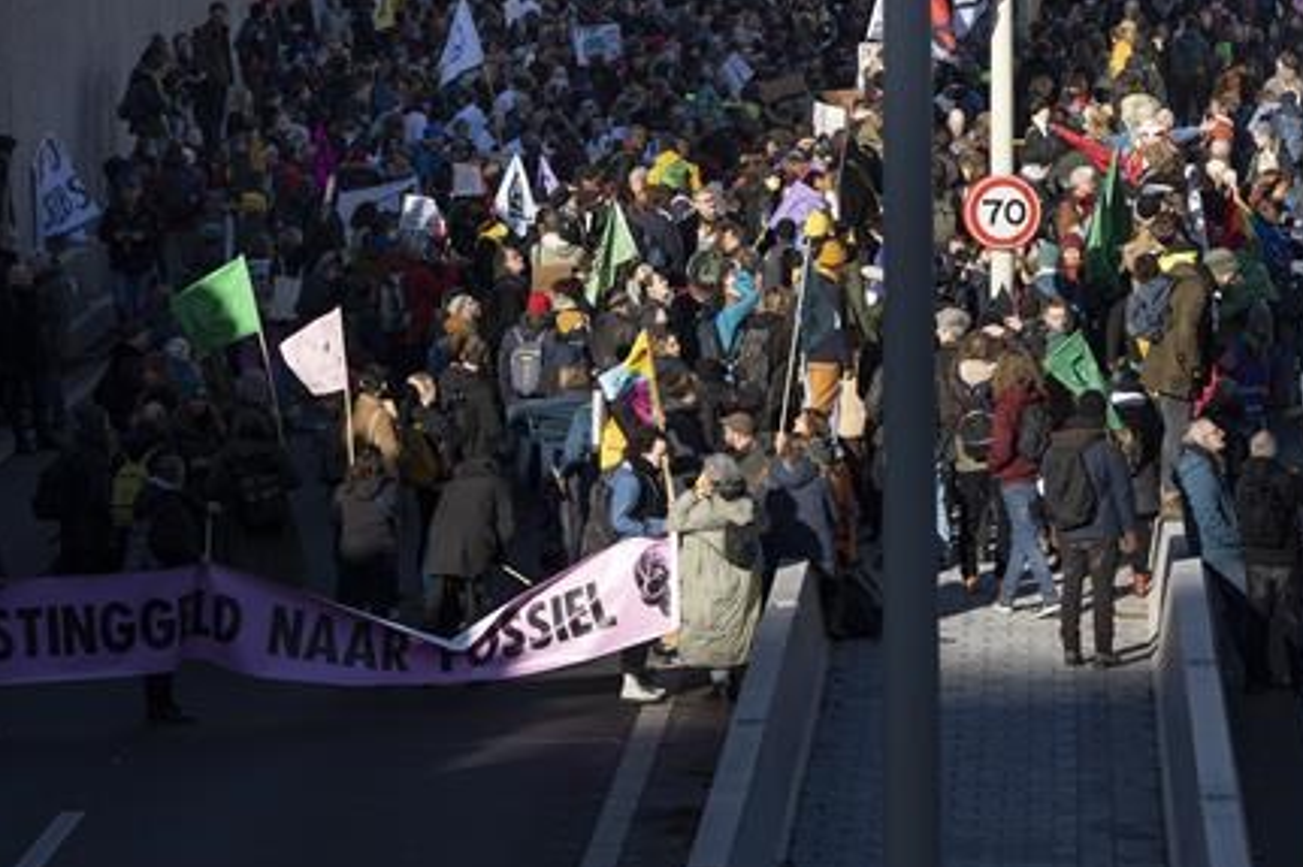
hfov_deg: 9.1
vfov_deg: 6.1
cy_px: 310
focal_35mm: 226
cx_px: 874
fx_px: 8176
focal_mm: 150
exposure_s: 1/800
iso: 500
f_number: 9
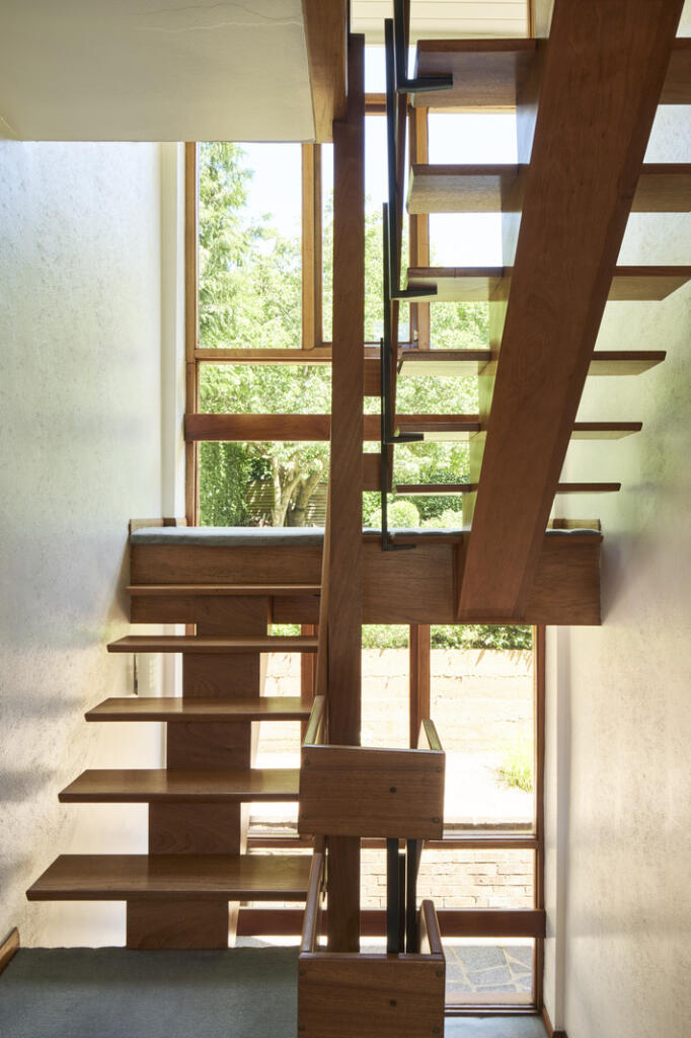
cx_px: 346
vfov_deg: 69.4
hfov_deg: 49.5
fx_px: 749
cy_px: 519
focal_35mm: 26
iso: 160
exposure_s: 1/1.59
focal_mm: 17
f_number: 11
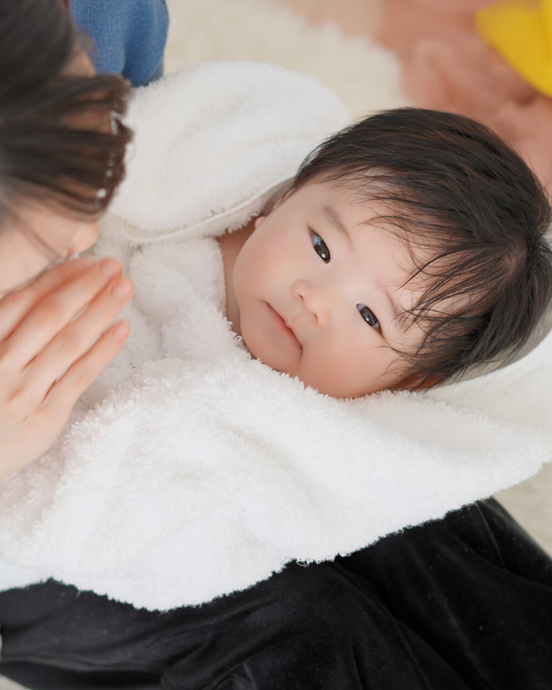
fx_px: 1450
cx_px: 220
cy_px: 345
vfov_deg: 26.8
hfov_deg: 21.5
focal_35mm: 71
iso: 100
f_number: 3.2
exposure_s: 1/160
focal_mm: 50
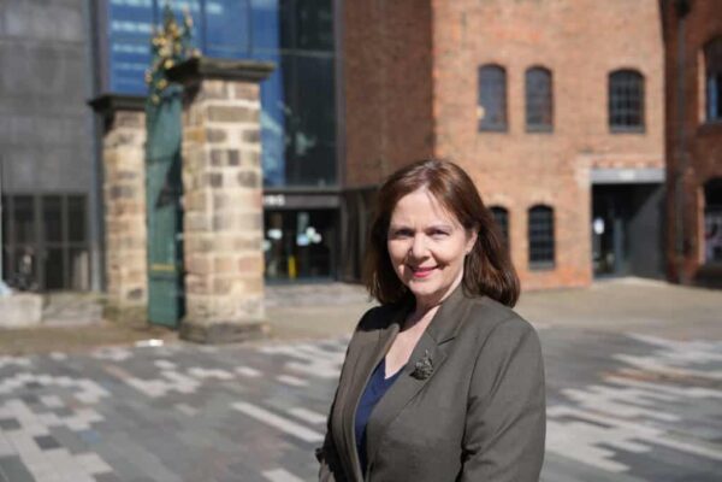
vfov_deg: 29.2
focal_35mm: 46
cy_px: 241
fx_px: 922
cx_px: 361
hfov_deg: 42.7
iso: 100
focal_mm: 46
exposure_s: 1/1600
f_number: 3.5
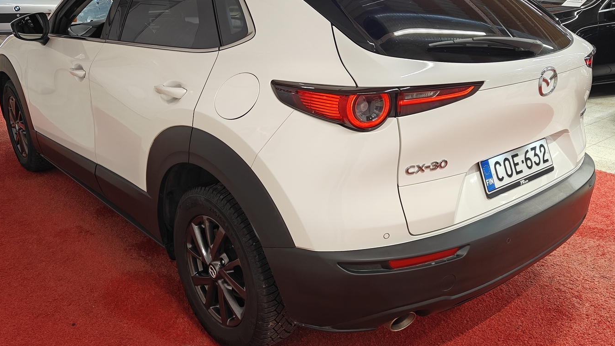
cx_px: 307
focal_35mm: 34
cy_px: 174
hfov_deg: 58.0
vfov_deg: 34.7
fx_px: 555
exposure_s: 1/78
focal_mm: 5.59
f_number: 1.8
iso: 64
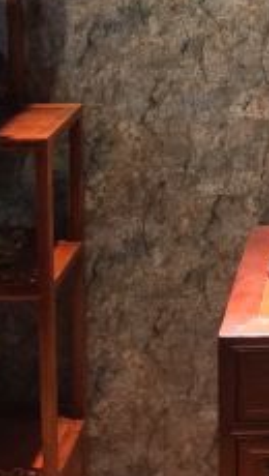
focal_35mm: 96
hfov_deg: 11.9
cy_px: -16
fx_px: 1213
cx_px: 441
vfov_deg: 21.3
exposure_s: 1/17
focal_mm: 4.15
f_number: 2.2
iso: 125
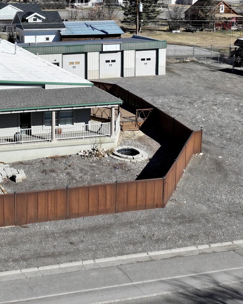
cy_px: 58
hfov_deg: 23.1
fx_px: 584
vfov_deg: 28.5
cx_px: 40
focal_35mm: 65
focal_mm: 12.29
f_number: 2.8
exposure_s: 1/2500
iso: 130
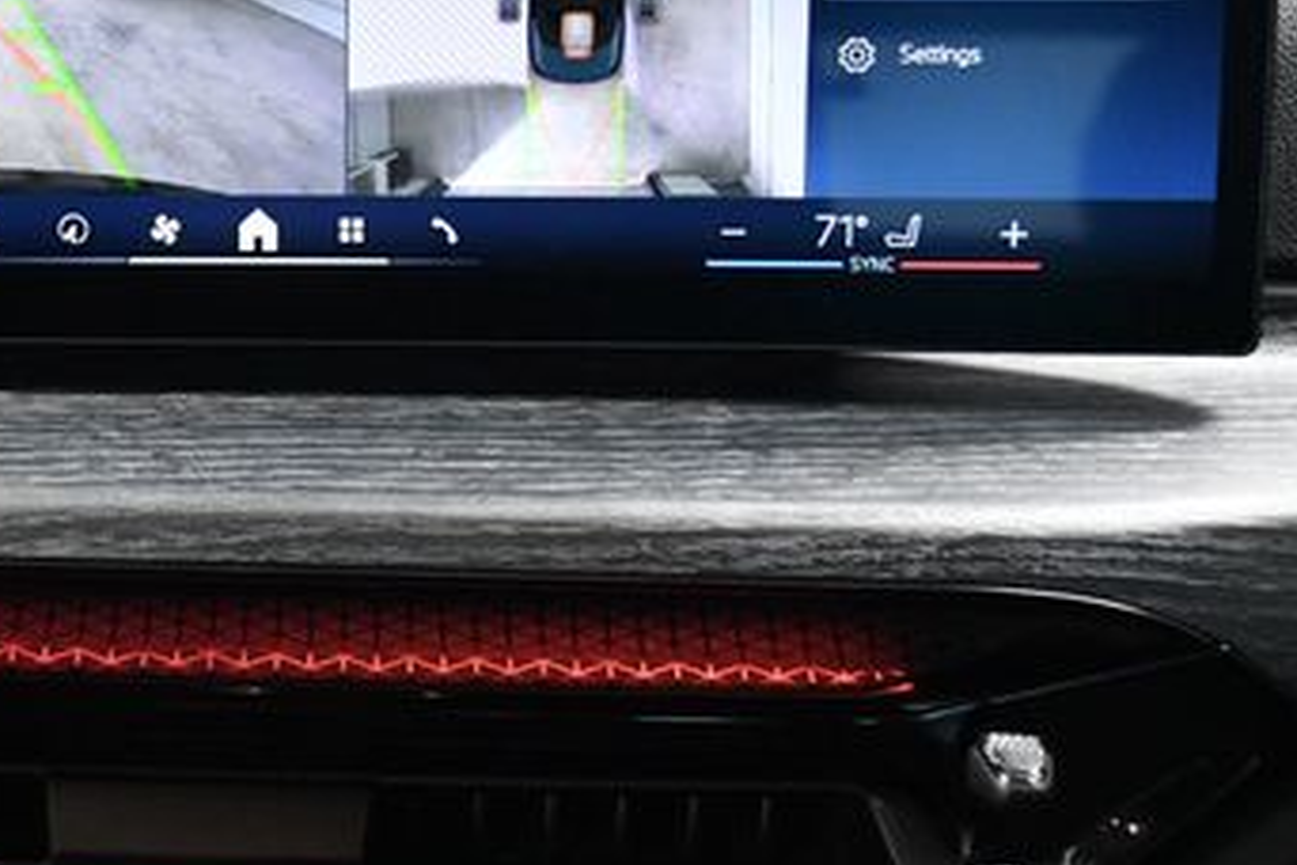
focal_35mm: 73
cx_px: 247
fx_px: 2630
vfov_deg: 18.7
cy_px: 376
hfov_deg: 27.1
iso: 2500
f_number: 4.5
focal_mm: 26
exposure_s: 1/80
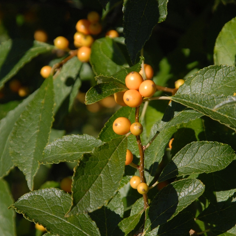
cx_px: 136
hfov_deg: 5.7
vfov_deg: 5.7
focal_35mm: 306
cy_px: 119
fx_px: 2358
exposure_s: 1/320
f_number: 9
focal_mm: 155
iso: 400
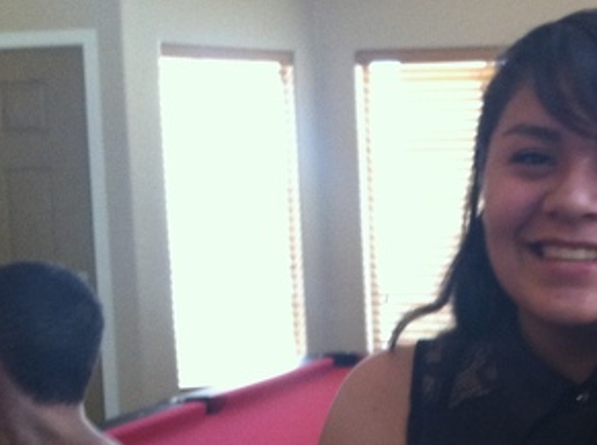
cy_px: 414
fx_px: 1325
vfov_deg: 18.7
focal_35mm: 77
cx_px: 554
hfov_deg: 24.5
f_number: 2.8
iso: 250
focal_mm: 3.85
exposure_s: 1/15
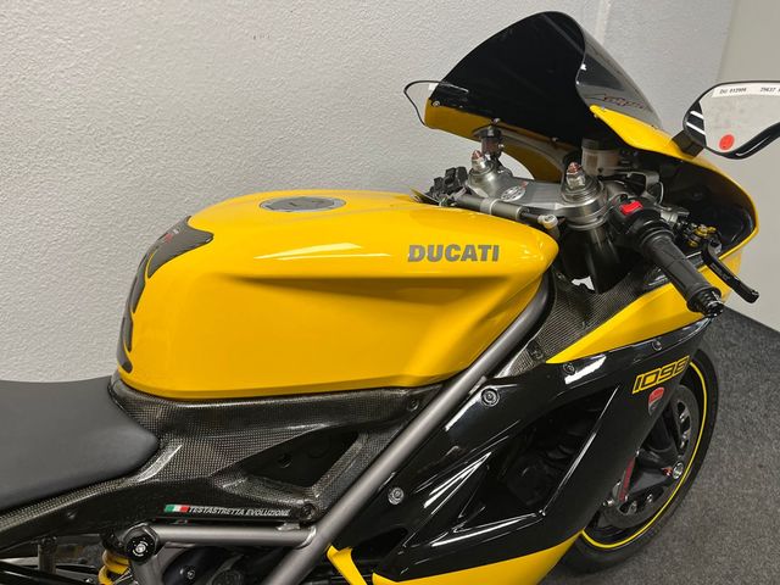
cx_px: 390
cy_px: 292
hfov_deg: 67.3
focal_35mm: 26
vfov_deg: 53.1
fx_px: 586
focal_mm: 5.1
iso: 125
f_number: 1.6
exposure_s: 1/100
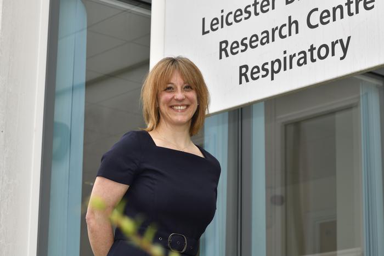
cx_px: 192
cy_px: 128
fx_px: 1120
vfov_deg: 13.0
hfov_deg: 19.5
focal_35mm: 105
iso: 125
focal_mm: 105
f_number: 9
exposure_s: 1/60
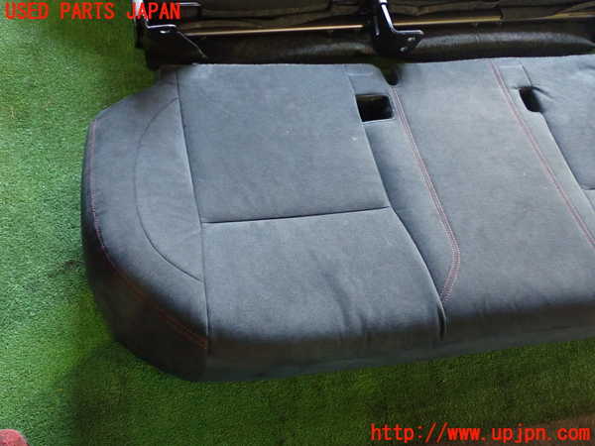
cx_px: 298
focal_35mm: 38
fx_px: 653
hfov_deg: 49.0
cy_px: 223
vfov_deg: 37.7
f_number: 2.7
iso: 800
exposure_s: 1/25
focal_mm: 6.83
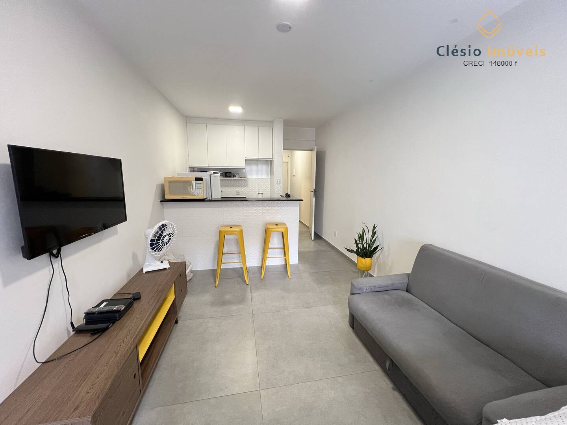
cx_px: 284
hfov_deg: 106.2
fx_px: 213
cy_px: 212
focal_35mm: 13
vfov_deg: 89.9
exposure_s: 1/60
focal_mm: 1.57
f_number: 1.8
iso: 200
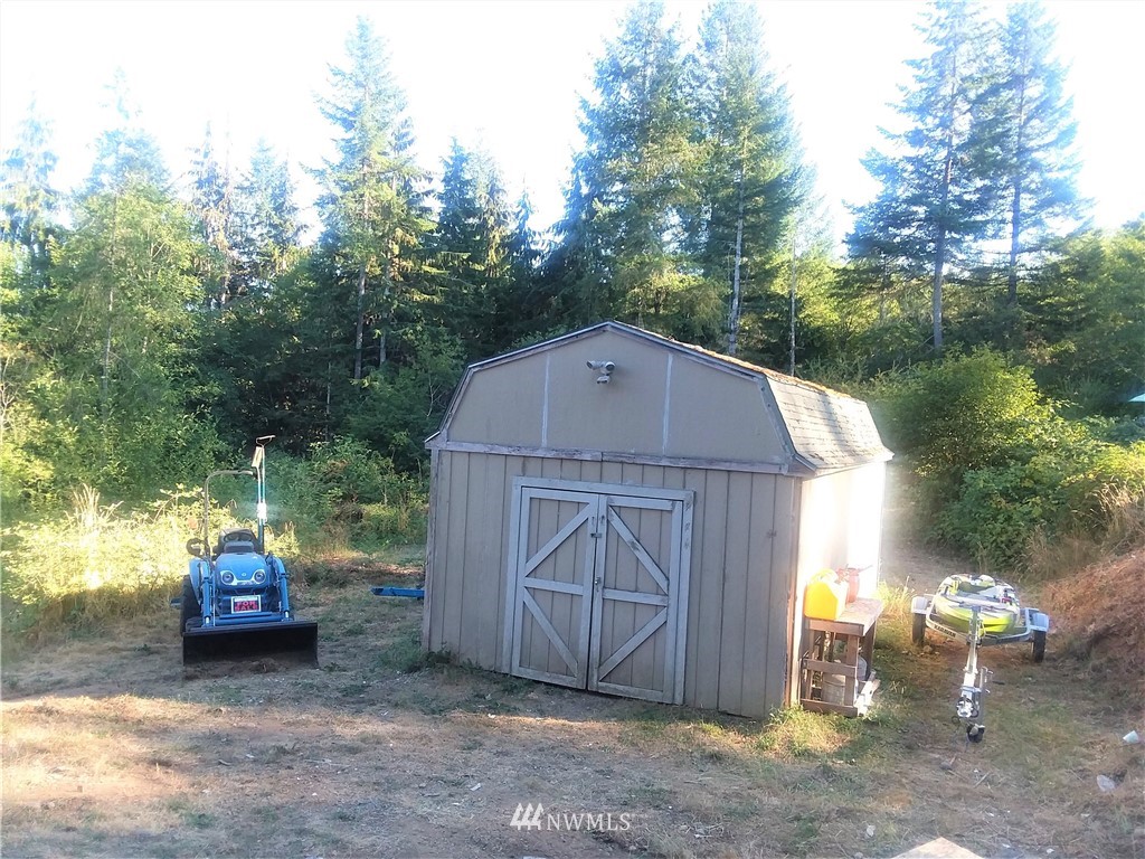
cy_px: 430
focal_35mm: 27
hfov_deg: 65.3
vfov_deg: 51.4
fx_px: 893
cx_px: 572
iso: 50
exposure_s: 1/168
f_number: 1.9
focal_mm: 2.91
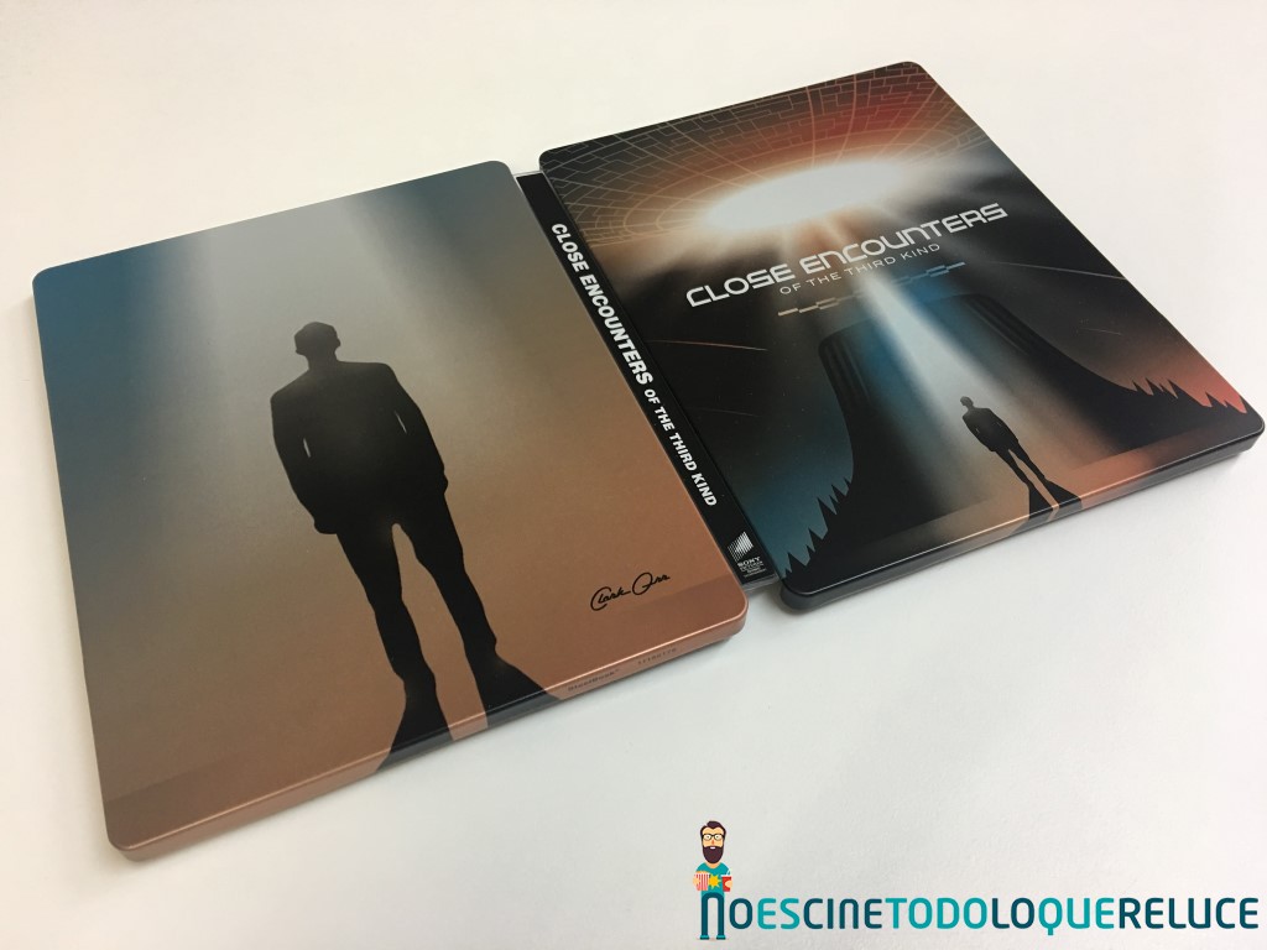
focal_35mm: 29
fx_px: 1061
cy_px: 475
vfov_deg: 48.2
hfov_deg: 61.7
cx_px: 634
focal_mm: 4.15
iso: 64
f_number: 2.2
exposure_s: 1/17
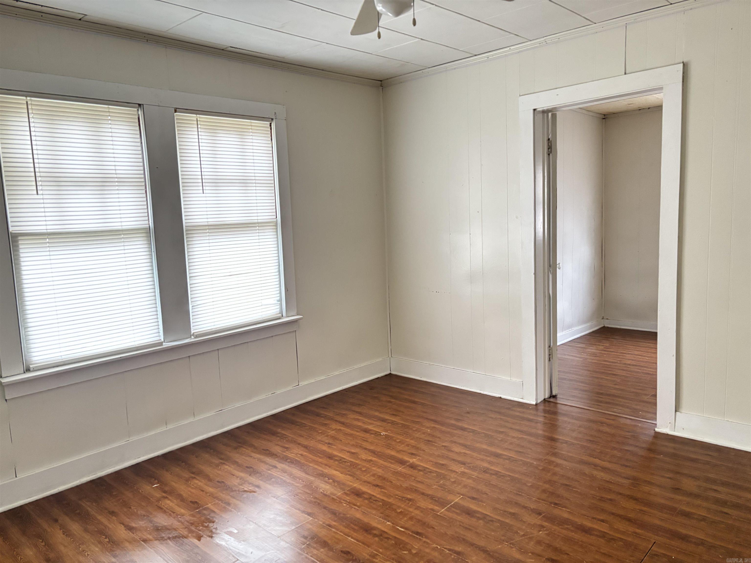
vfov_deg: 53.1
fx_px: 564
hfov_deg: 67.3
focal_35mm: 26
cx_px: 376
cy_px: 282
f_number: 1.6
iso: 500
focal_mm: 5.96
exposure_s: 1/54
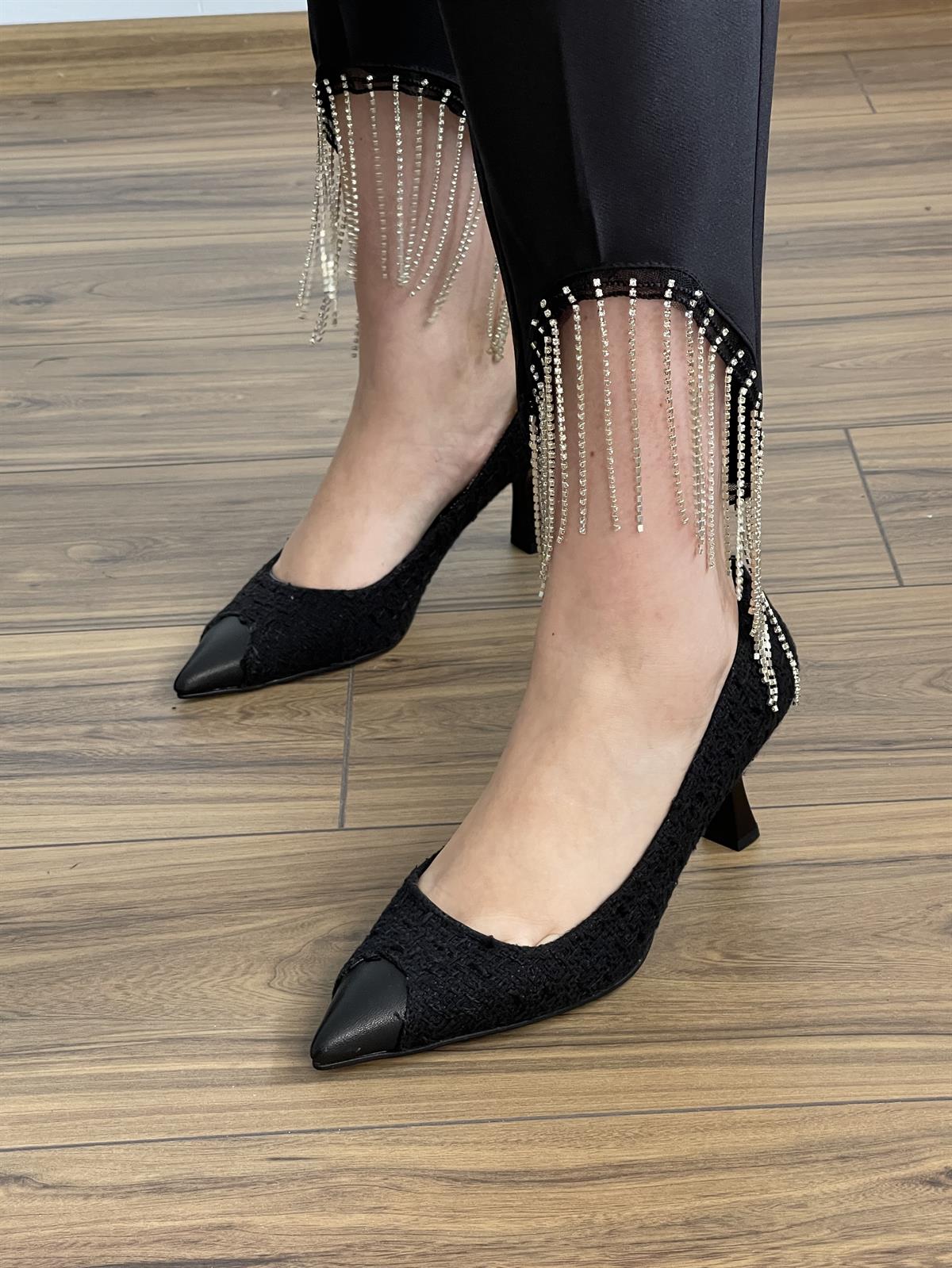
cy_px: 634
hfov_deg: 22.9
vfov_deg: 30.3
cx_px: 476
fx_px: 2346
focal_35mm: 64
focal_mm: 7.5
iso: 250
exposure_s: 1/53
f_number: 2.2
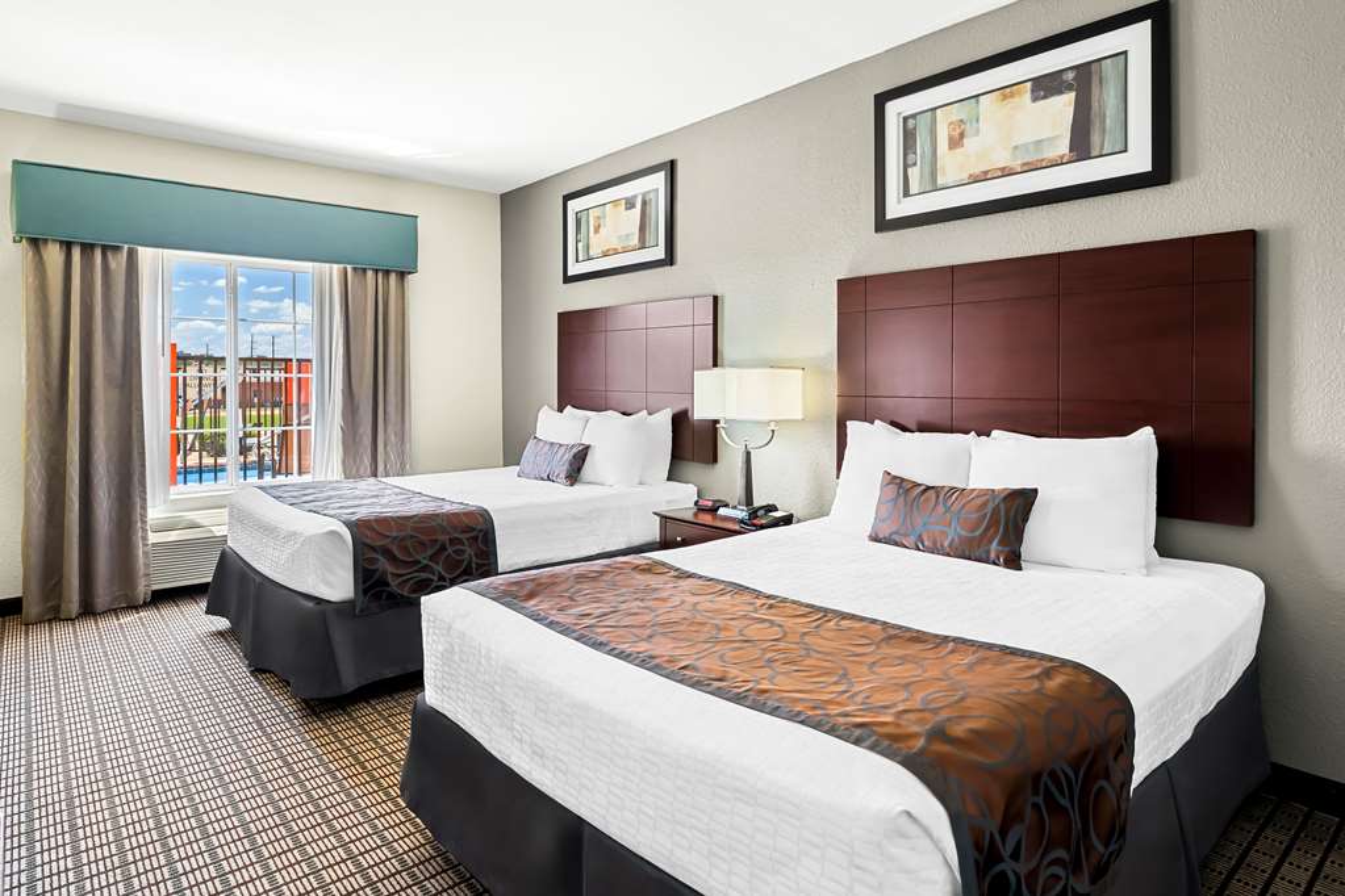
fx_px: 598
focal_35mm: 16
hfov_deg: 96.7
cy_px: 448
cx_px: 672
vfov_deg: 73.7
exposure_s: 1/1.67
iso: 400
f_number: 9
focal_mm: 16
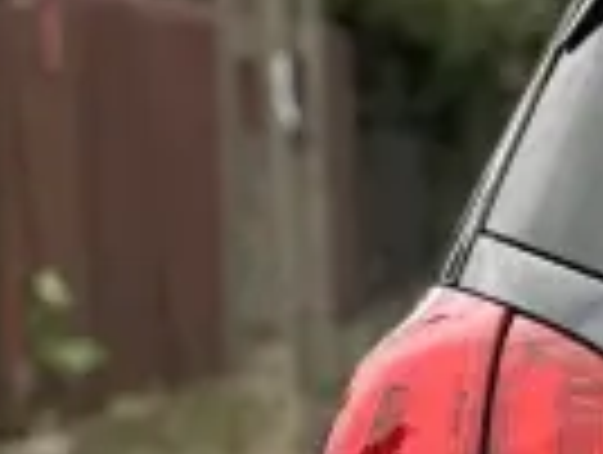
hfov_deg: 5.3
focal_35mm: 367
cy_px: 787
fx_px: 6404
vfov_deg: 4.0
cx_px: 1328
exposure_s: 1/121
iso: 250
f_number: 2.8
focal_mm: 9
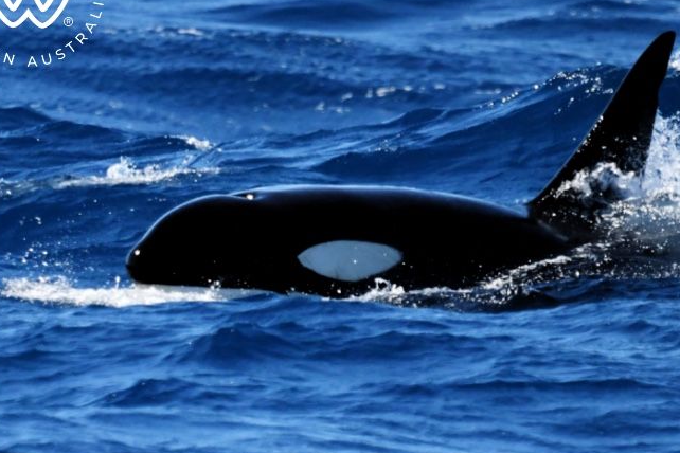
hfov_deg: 2.8
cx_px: 375
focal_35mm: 747
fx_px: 14109
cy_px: 192
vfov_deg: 1.8
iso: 1800
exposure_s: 1/8000
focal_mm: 600
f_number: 6.3
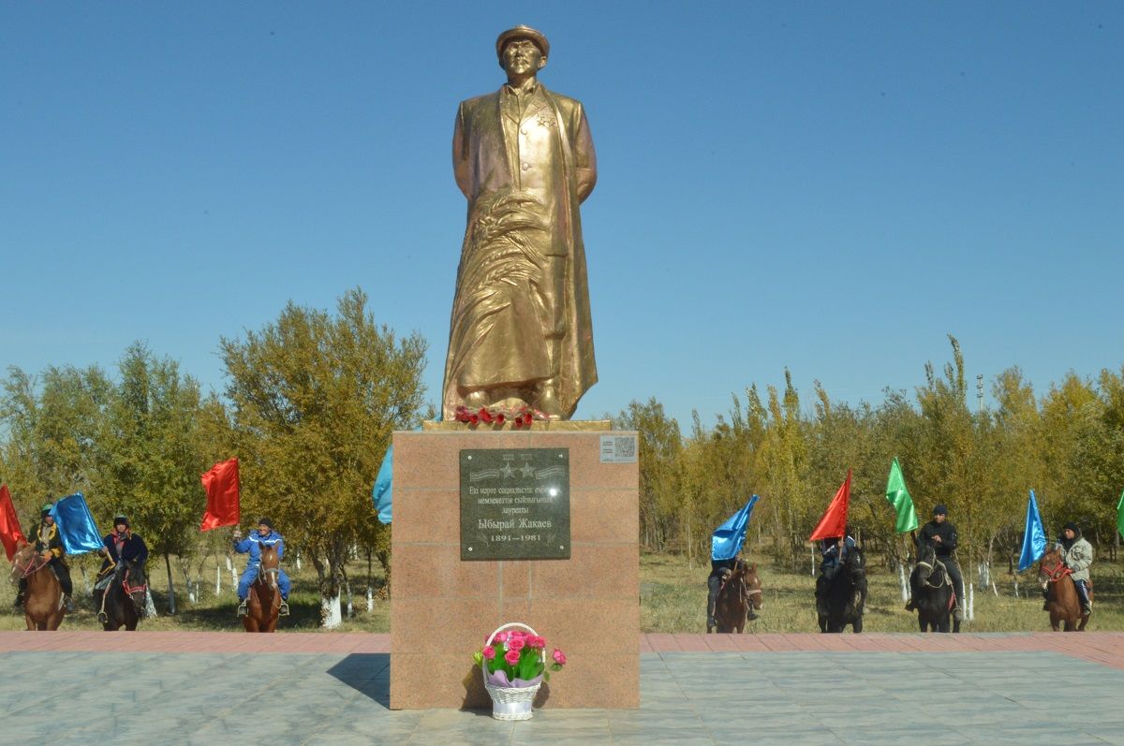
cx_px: 562
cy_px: 373
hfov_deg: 46.4
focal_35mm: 42
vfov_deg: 31.8
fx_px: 1310
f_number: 29
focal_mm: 28
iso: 800
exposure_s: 1/200
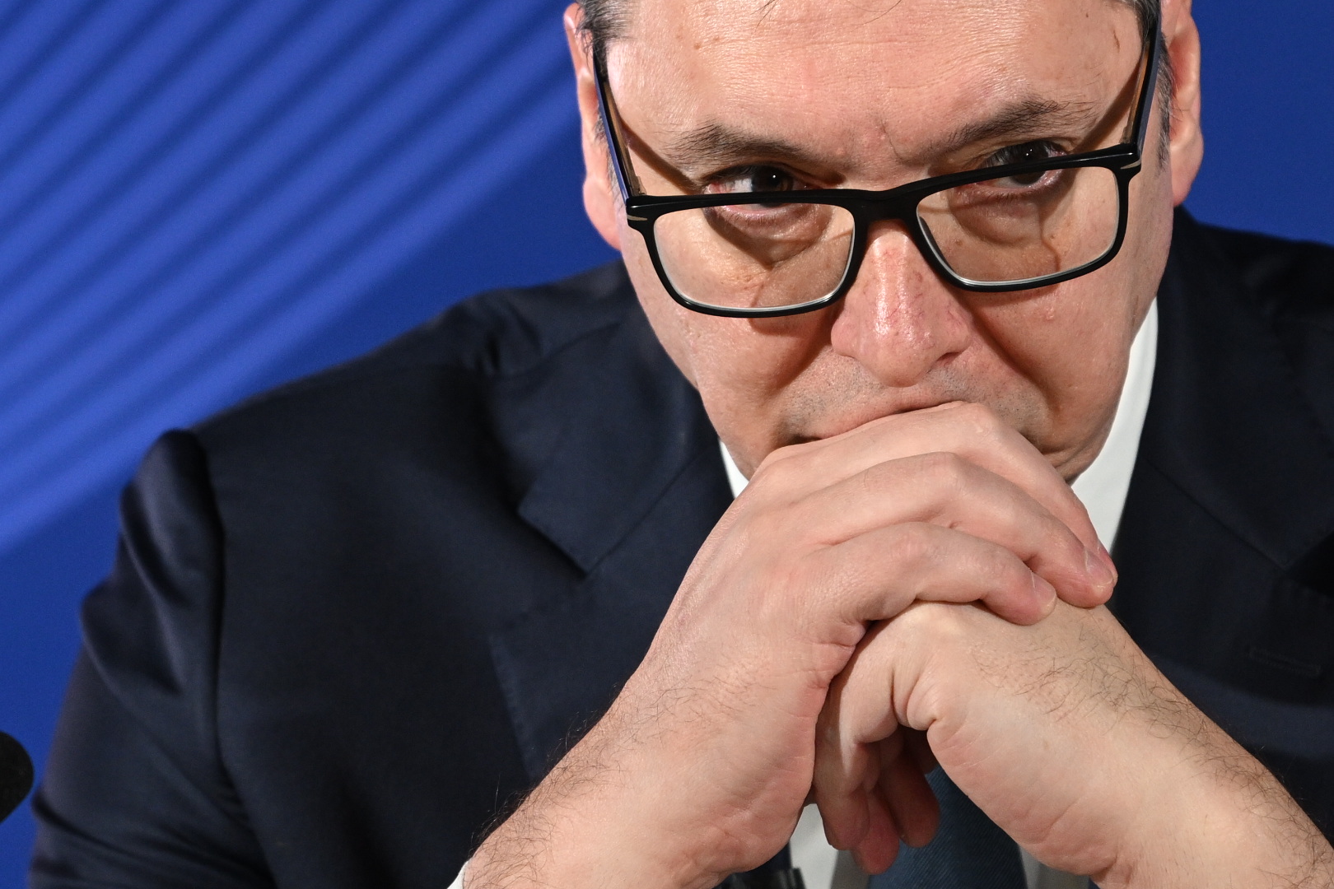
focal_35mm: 200
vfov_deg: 6.9
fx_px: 7411
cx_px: 667
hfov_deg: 10.3
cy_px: 444
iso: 1000
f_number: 4
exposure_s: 1/400
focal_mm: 200
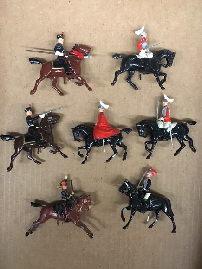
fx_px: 226
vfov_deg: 61.7
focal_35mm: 29
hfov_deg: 48.2
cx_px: 101
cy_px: 134
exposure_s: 1/30
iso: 250
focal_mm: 4.15
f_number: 2.2
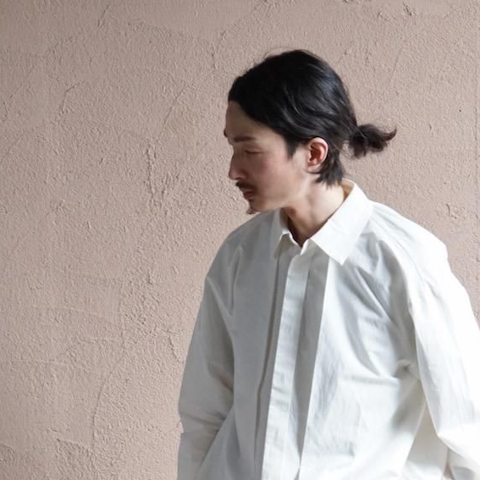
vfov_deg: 19.1
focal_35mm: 87
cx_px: 364
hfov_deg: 19.8
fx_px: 1365
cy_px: 543
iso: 2500
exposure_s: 1/250
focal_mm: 43
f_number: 7.1
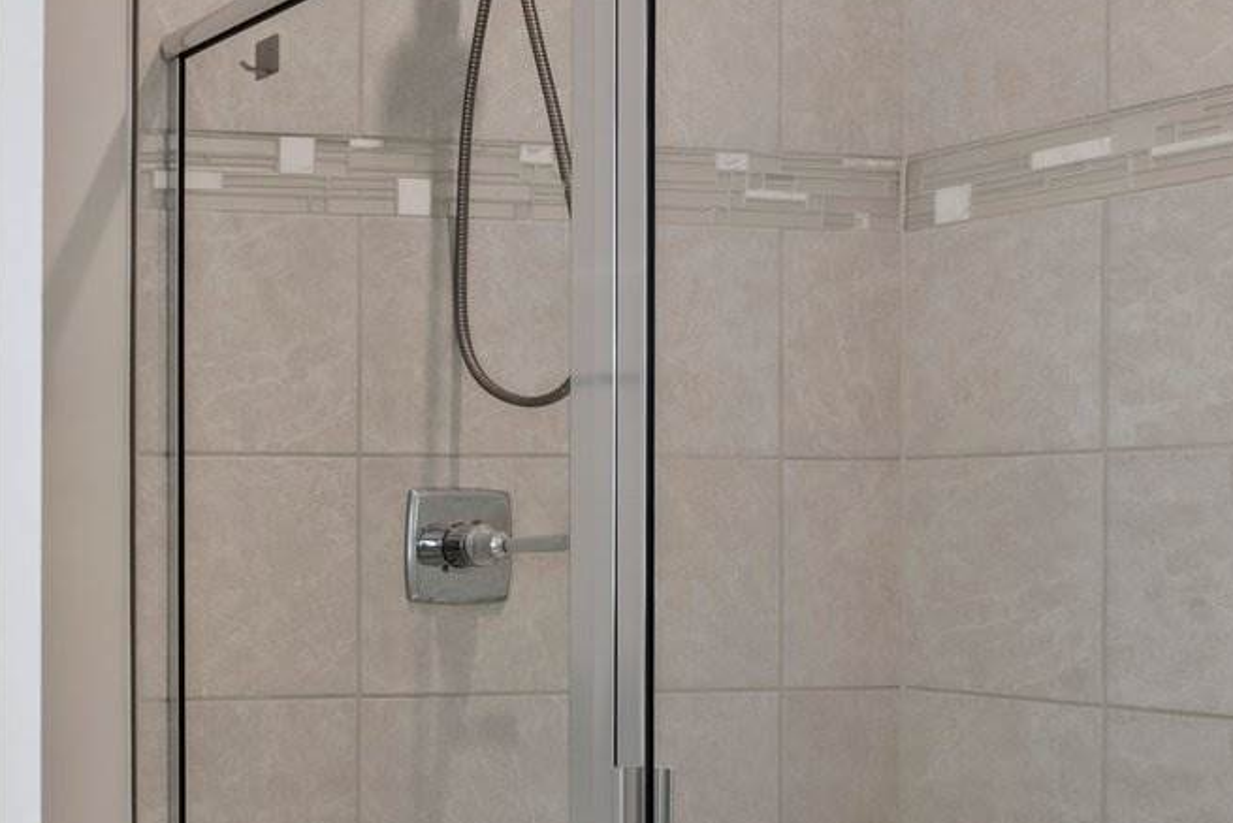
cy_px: 541
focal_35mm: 50
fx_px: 1713
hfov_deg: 29.2
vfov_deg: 26.9
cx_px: -489
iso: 200
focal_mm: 16
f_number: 11
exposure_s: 1
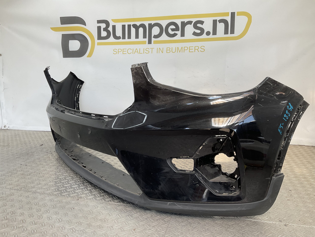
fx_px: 264
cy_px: 118
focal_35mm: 29
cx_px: 158
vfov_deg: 48.2
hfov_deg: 61.7
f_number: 1.8
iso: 16
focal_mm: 3
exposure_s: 1/163
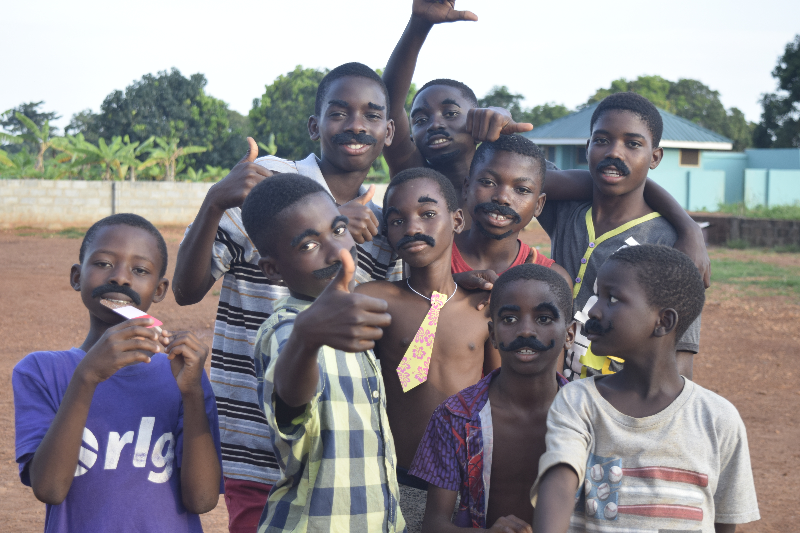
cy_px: 266
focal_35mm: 68
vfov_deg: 20.2
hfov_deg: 29.9
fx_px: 1500
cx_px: 400
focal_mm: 45
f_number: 5.6
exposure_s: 1/125
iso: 250
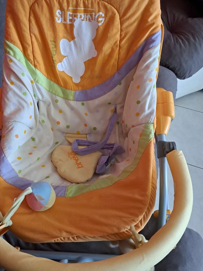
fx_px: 290
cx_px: 85
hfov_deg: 38.5
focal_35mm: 37
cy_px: 97
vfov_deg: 49.5
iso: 640
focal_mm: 5.23
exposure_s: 1/25
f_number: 1.8
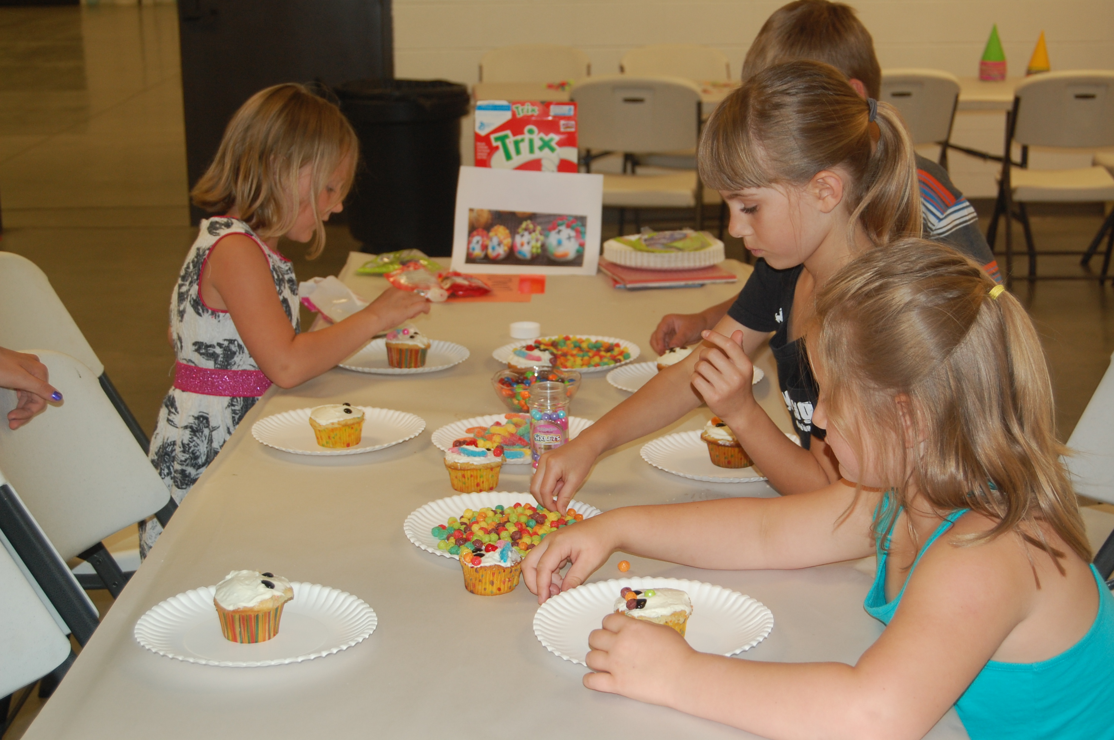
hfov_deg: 35.1
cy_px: 370
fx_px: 1762
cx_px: 557
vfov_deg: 23.7
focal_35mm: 57
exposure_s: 1/60
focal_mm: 38
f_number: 5
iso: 400
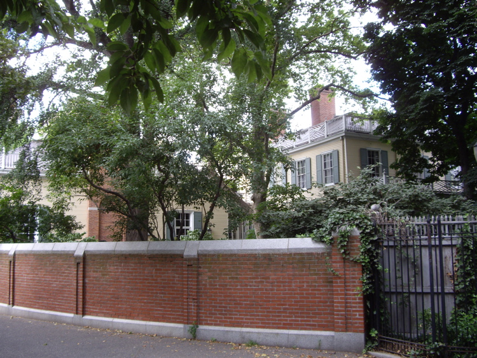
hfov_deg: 49.0
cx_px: 238
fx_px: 523
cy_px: 179
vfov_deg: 37.7
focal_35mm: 38
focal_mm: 7.9
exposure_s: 1/80
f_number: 2.8
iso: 100
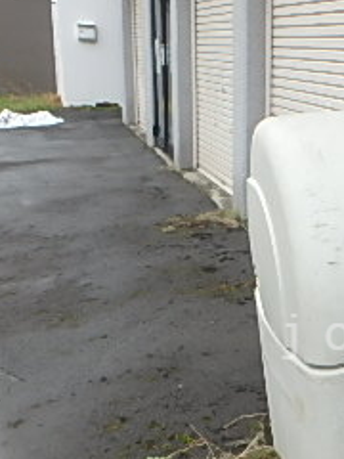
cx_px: 413
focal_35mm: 56
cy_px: 337
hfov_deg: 23.8
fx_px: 742
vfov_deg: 33.7
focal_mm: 3.7
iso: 125
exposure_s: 1/160
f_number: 3.5
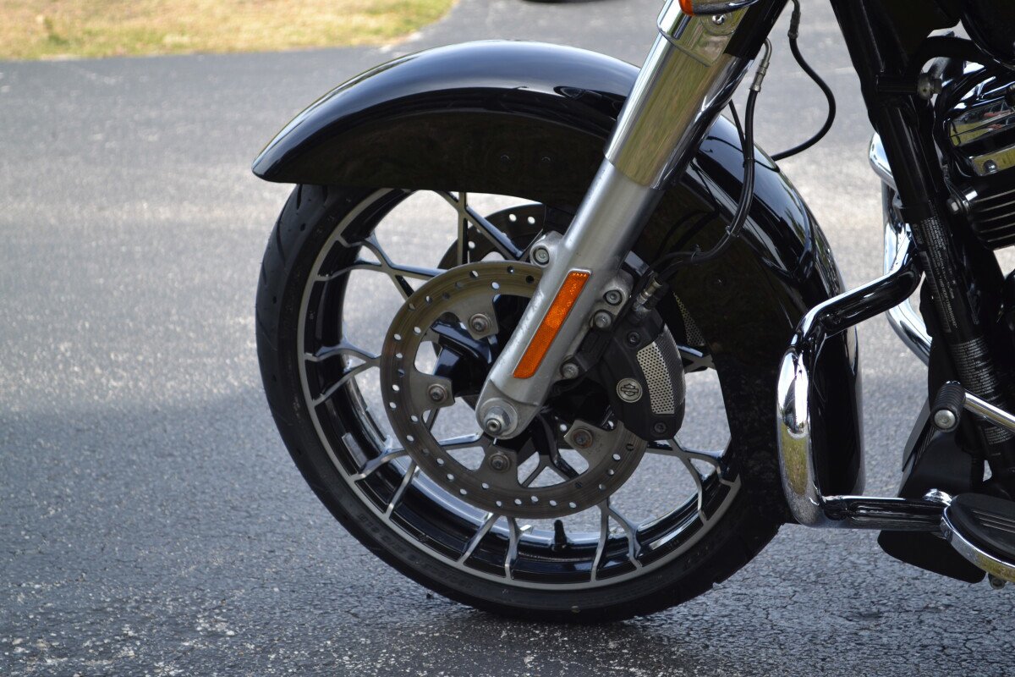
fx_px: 2326
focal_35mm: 82
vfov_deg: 16.6
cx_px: 508
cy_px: 338
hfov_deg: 24.6
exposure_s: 1/125
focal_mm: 55
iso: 100
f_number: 5.6
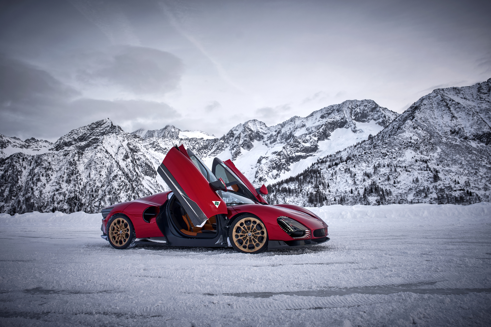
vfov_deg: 49.5
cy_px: 164
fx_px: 355
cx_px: 246
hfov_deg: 69.4
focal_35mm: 26
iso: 100
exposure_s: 1/125
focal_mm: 26
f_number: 5.6
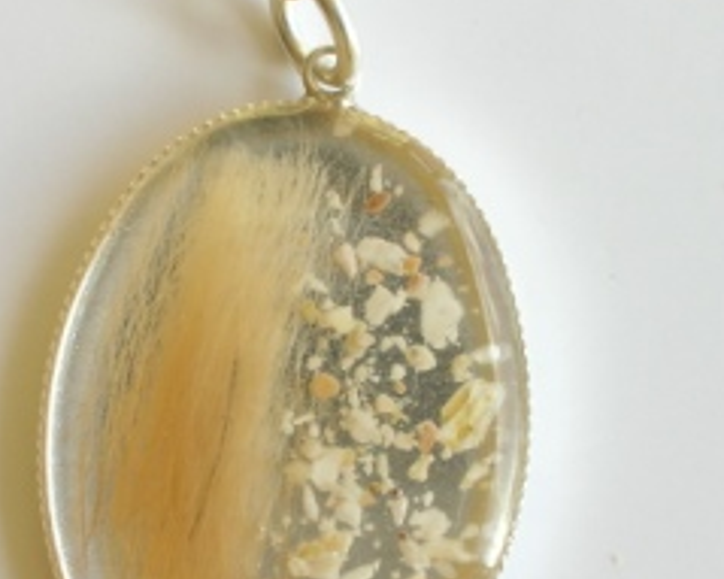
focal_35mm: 115
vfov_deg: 13.4
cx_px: 261
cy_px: 365
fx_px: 2463
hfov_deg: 16.7
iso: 50
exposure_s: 1/26.5
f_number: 6.1
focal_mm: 10.4
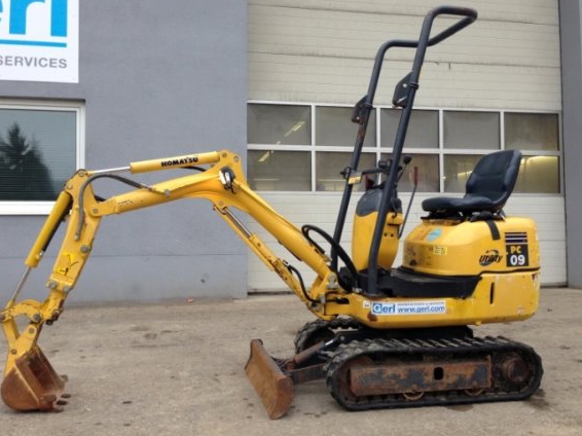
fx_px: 588
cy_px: 208
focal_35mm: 35
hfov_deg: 52.6
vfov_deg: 40.7
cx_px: 287
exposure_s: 1/120
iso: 50
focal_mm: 4.12
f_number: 2.4
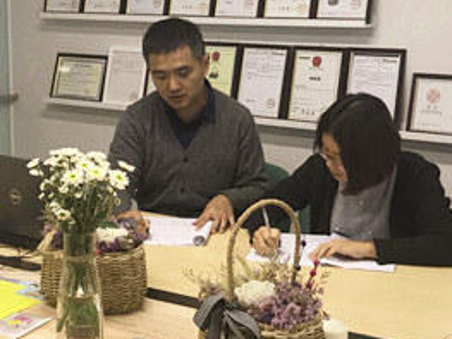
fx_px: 835
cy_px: 127
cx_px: 213
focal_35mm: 64
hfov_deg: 30.3
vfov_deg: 22.9
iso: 32
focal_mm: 3.99
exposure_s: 1/25
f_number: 1.8
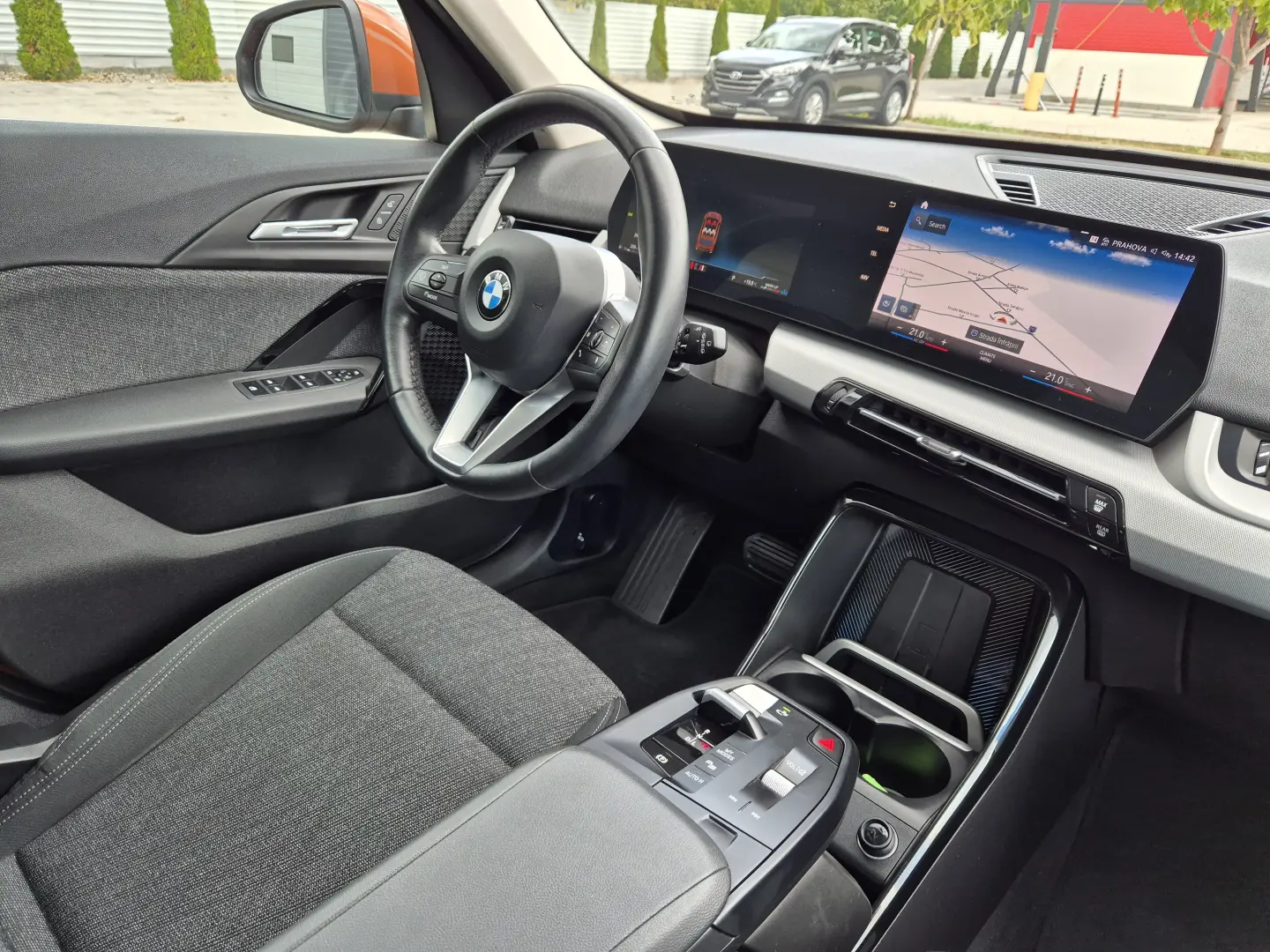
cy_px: 476
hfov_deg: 73.9
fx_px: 844
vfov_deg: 58.9
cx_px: 635
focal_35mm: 23
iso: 100
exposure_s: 1/180
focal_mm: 5.4
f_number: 1.8
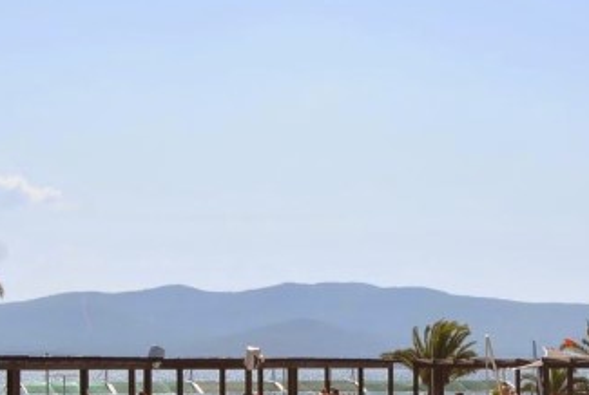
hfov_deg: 16.0
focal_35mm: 127
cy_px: 326
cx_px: 421
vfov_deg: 10.8
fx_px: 2082
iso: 100
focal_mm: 24
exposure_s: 1/320
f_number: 9
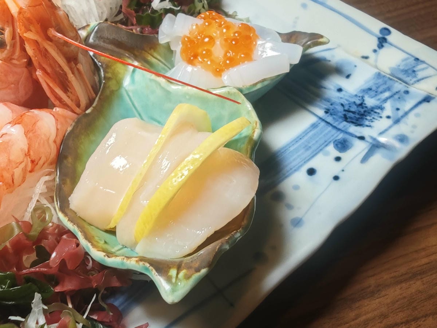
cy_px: 164
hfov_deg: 52.6
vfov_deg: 40.7
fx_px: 442
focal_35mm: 35
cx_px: 218
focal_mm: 2.03
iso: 200
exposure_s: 1/40
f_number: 1.8
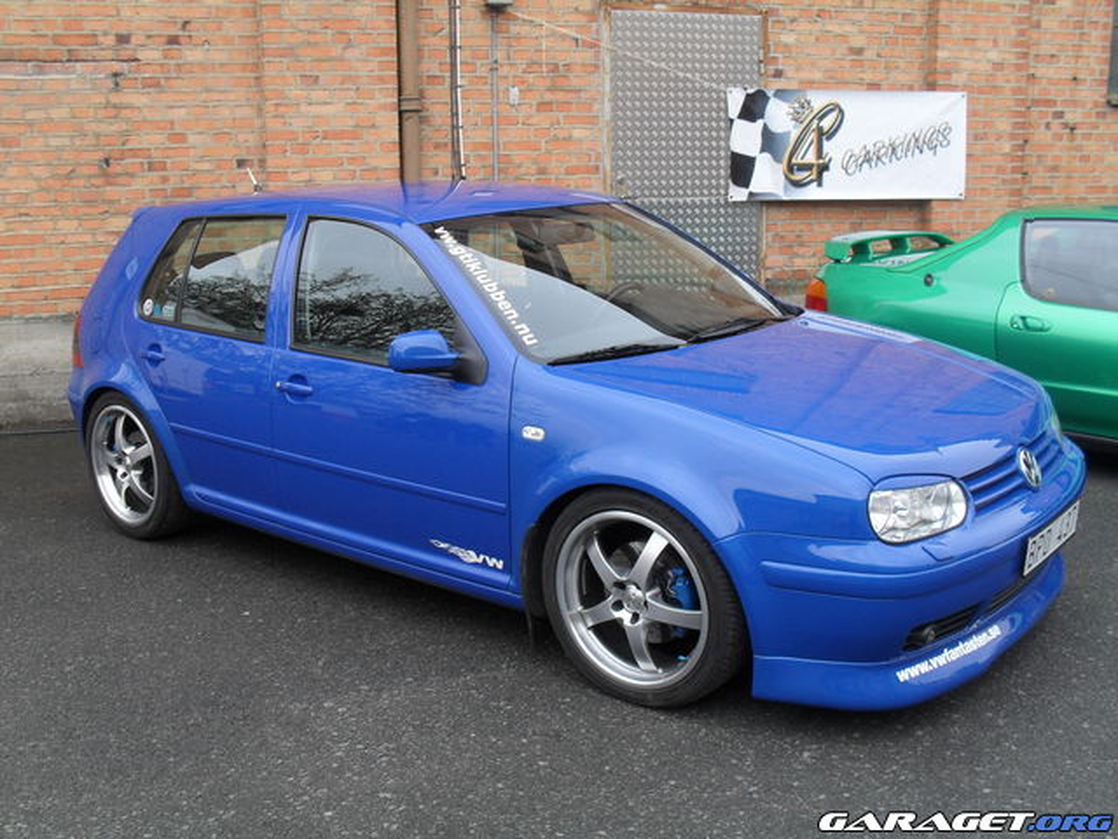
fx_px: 1130
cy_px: 420
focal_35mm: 35
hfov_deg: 52.6
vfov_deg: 40.7
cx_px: 559
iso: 100
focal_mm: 6.3
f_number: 3.2
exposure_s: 1/180
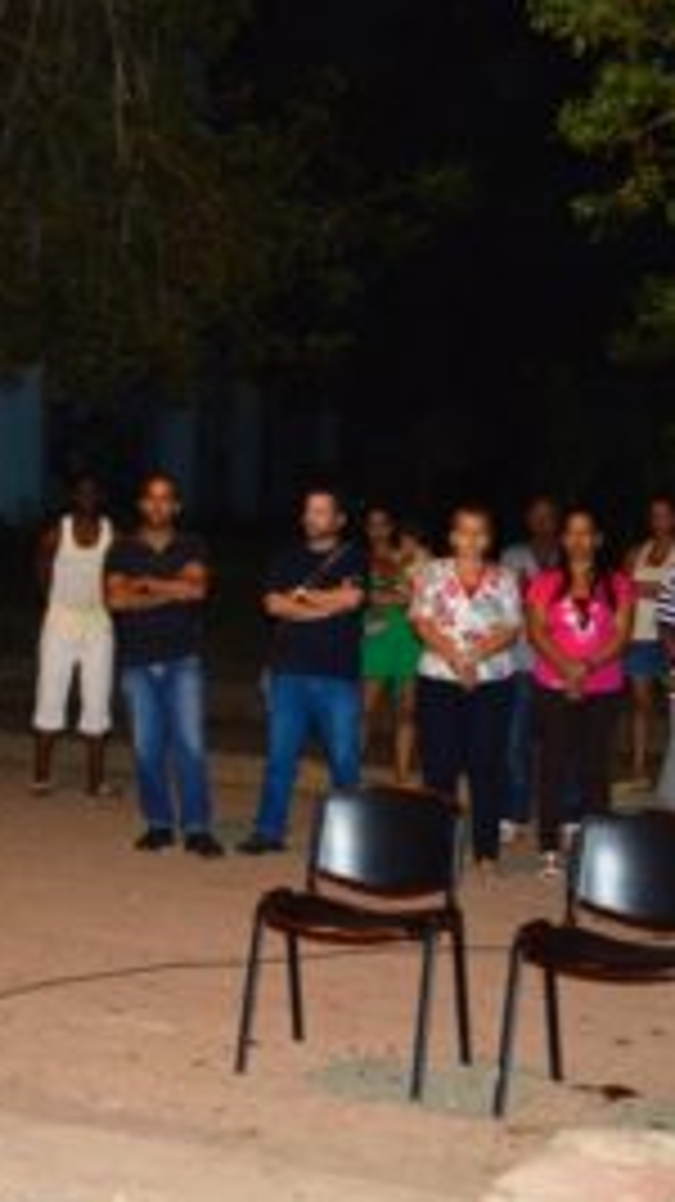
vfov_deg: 32.5
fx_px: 2064
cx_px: 94
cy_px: 603
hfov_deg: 18.3
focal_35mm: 65
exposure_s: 1/60
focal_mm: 27
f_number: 4
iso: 400
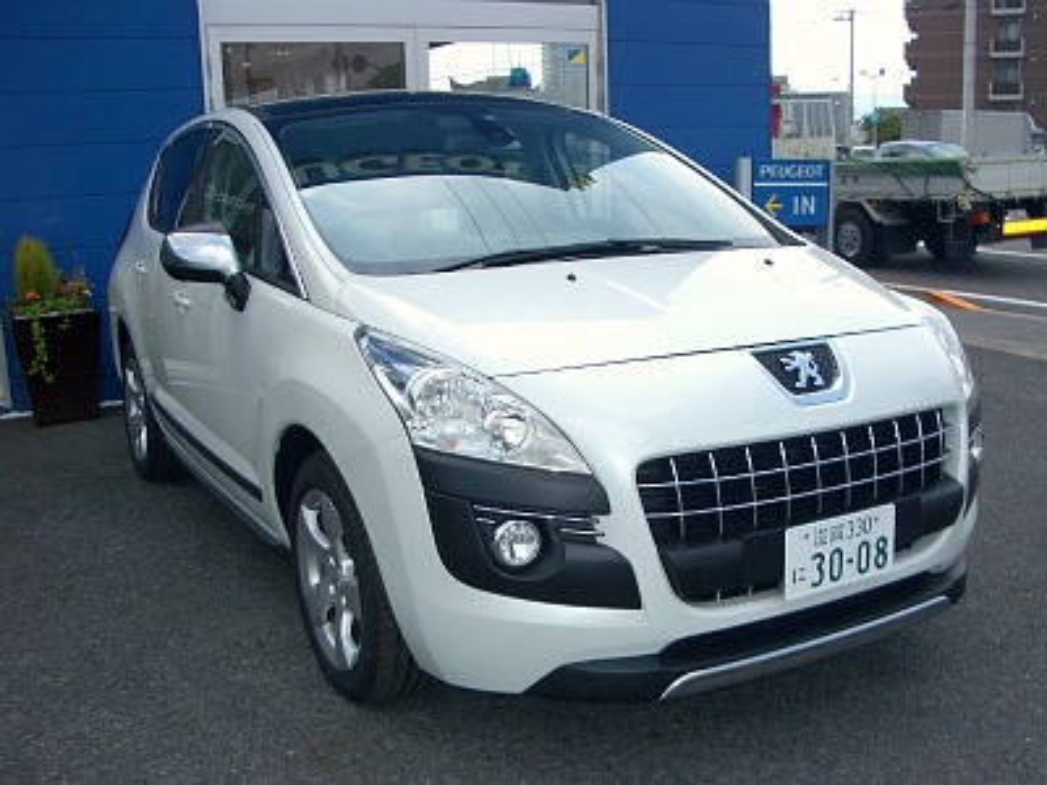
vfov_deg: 40.7
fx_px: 1059
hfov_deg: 52.6
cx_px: 524
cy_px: 392
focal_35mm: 35
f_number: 2.6
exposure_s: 1/800
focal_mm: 5.8
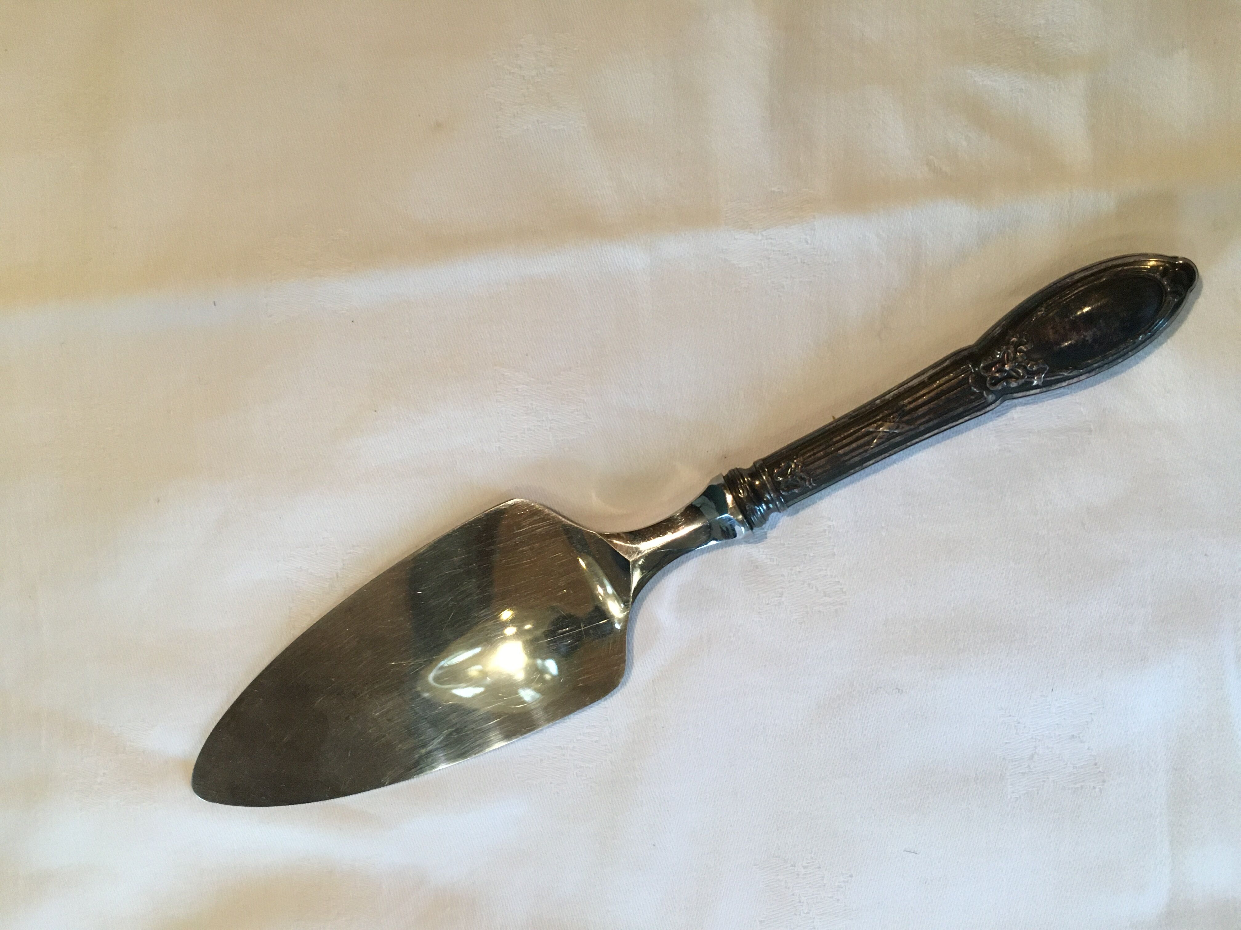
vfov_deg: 48.2
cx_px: 620
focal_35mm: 29
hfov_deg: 61.7
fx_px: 1040
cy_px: 465
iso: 200
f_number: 2.2
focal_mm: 4.15
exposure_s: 1/20
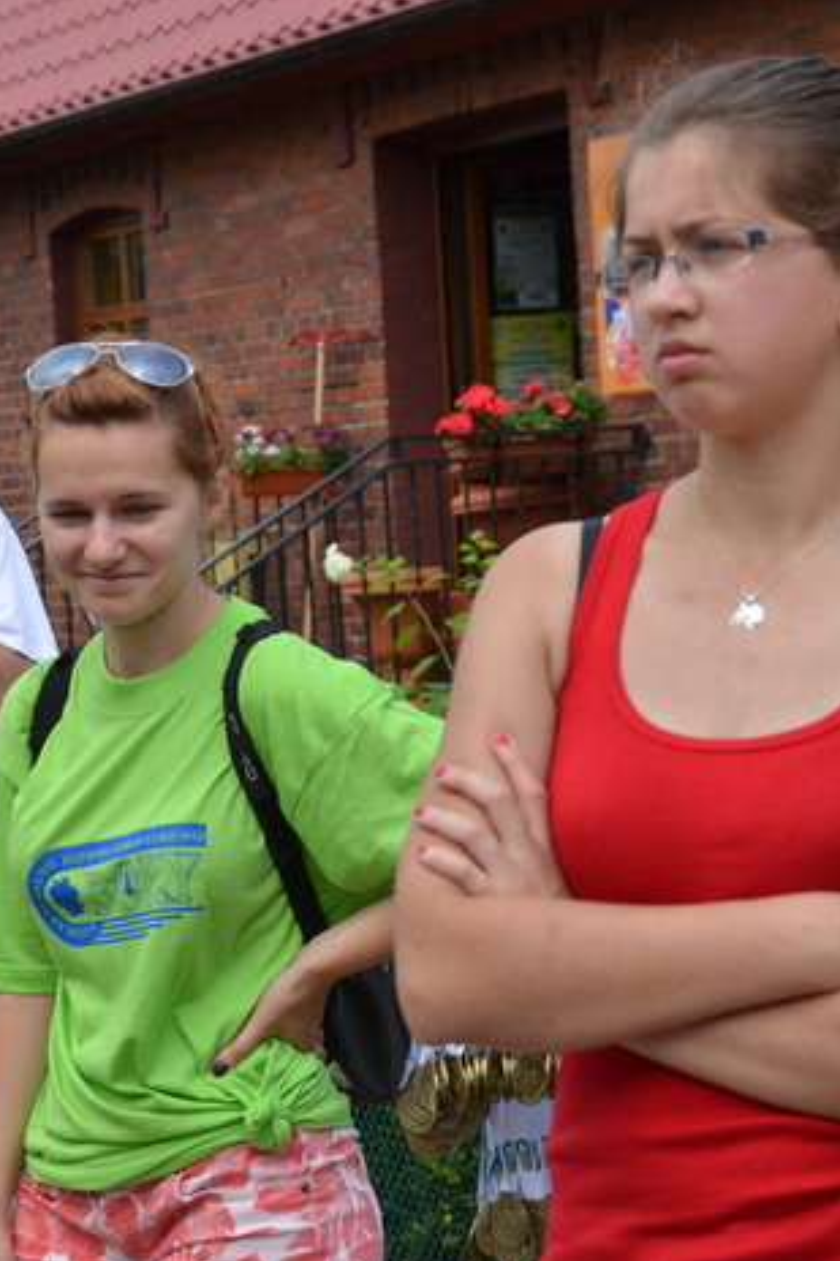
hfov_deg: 15.6
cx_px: 201
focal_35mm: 87
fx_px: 3047
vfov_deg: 23.4
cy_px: 633
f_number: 5
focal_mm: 38
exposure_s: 1/4000
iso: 800
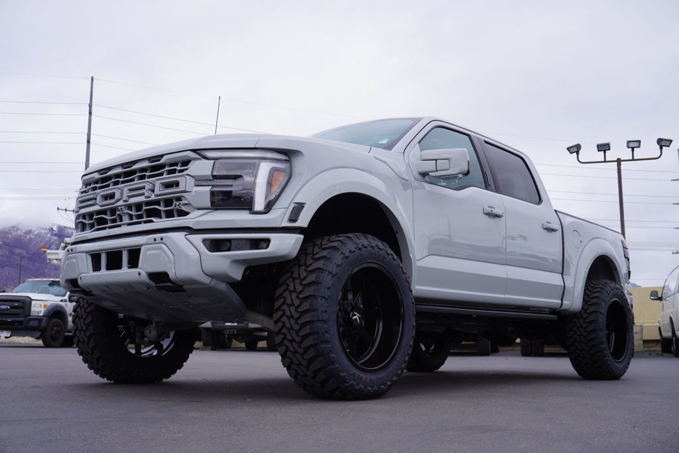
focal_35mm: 39
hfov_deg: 49.5
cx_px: 340
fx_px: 736
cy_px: 226
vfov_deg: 34.3
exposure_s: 1/100
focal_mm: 26
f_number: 8
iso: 100
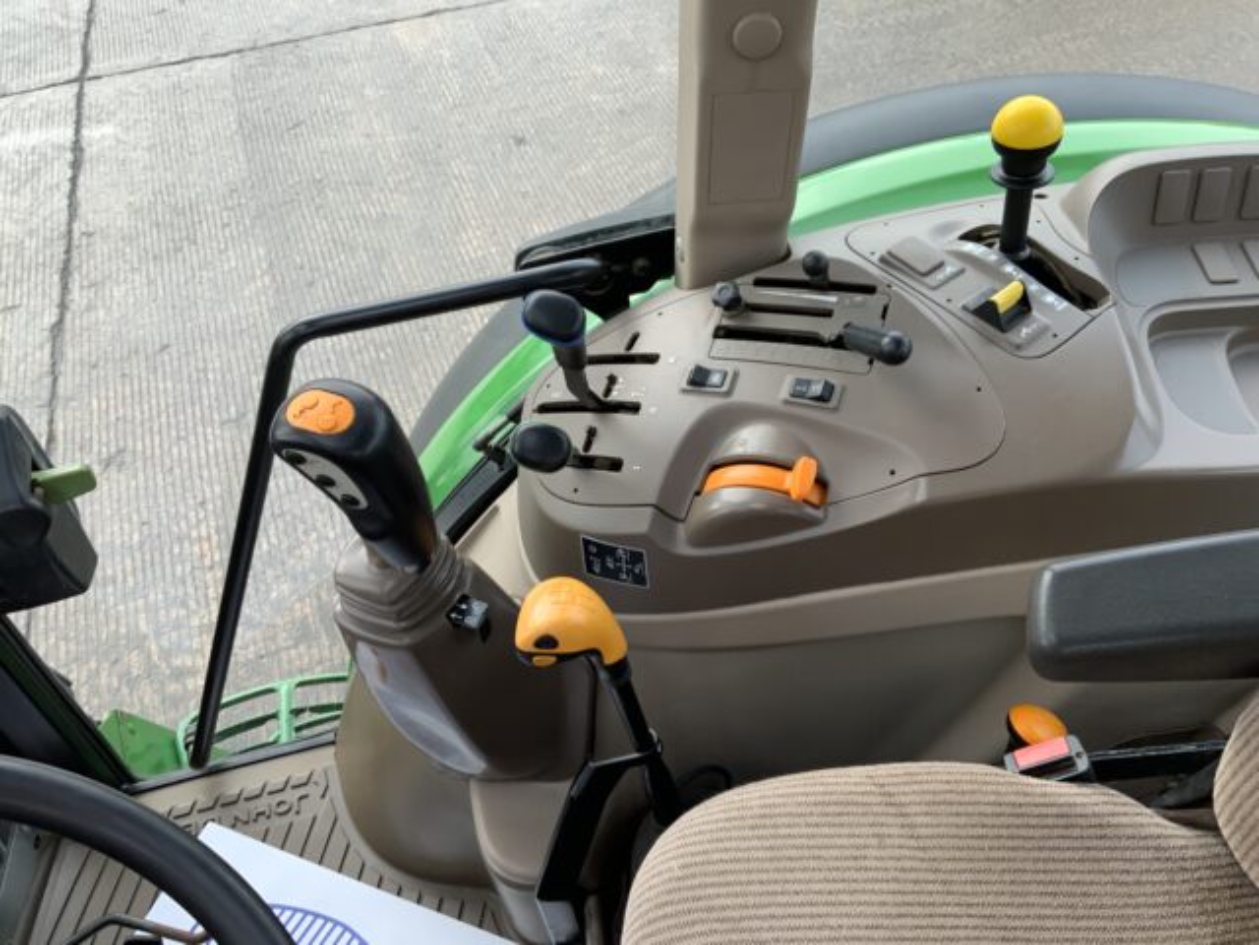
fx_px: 1055
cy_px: 472
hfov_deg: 61.7
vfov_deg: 48.2
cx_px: 630
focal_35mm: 29
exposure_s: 1/135
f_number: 1.8
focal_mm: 3
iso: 16
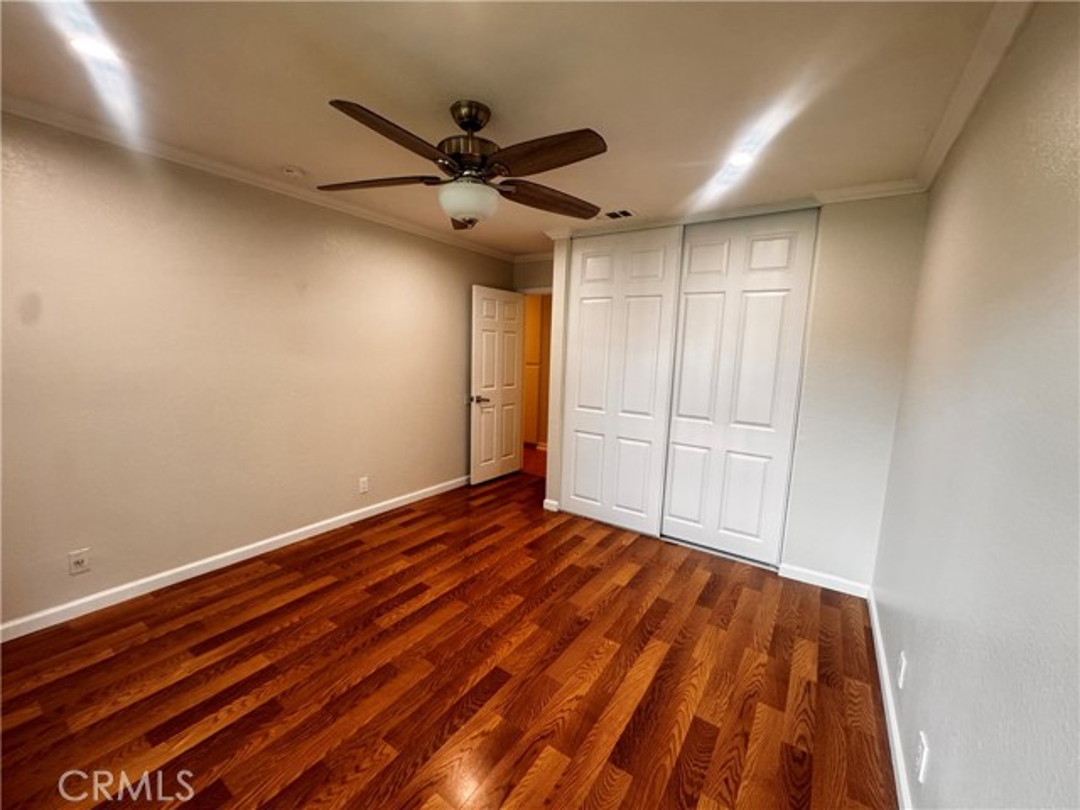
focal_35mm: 14
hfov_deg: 102.1
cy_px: 405
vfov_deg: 85.7
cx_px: 540
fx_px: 437
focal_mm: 2.22
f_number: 2.2
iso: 320
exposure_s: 1/120
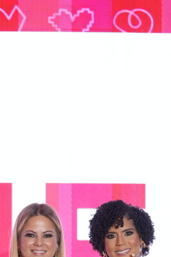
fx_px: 1211
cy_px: 355
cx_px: 2
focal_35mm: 170
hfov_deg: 8.0
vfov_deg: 11.7
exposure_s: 1/160
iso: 800
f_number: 3.2
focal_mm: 50
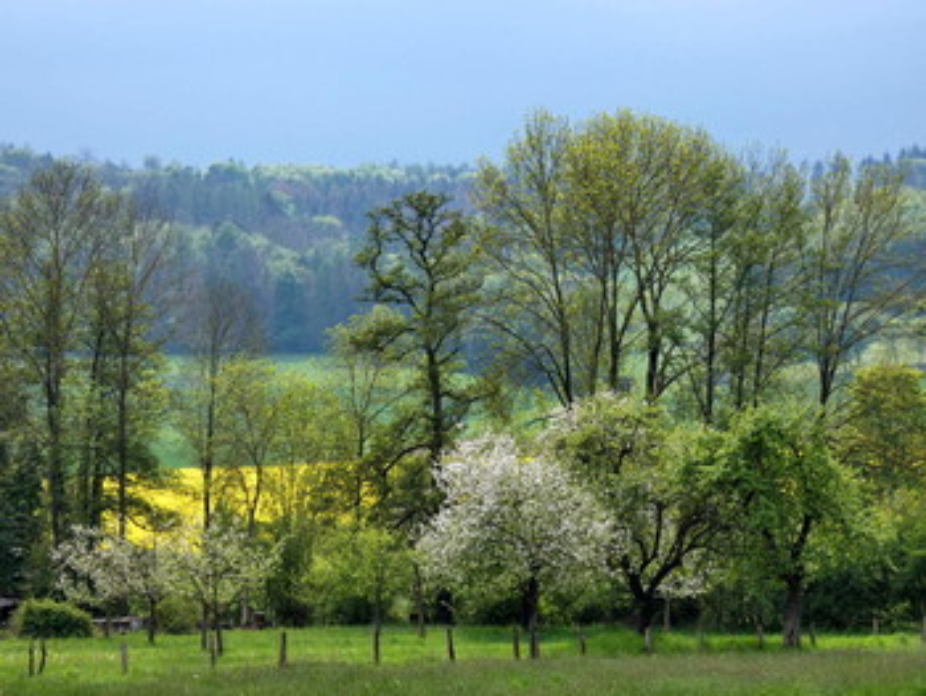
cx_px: 463
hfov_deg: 19.2
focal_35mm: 102
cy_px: 348
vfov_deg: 14.5
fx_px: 2730
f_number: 4.9
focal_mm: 18.3
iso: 80
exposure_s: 1/320
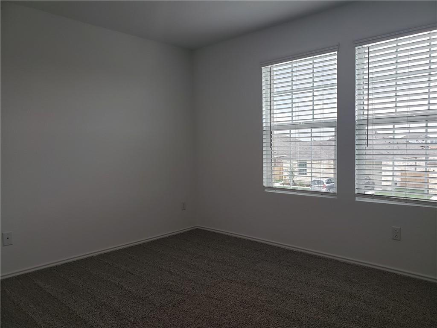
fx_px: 328
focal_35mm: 26
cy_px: 164
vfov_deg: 53.1
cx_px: 218
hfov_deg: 67.3
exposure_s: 1/120
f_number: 2.4
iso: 50
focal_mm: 4.3
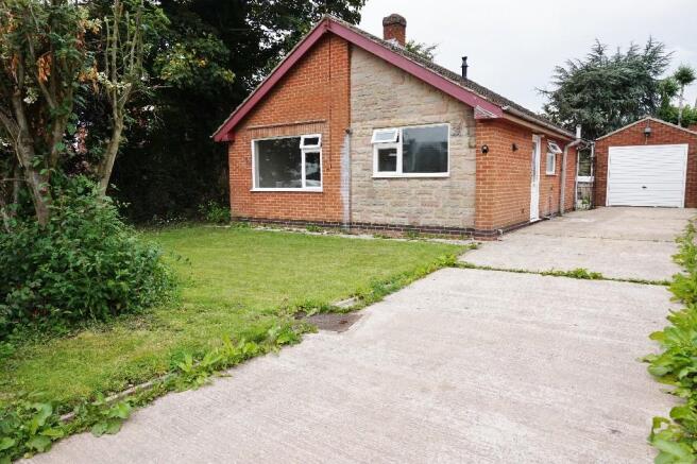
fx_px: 465
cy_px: 232
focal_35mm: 24
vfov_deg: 53.1
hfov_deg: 73.8
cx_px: 348
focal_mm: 16
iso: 100
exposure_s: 1/80
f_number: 9
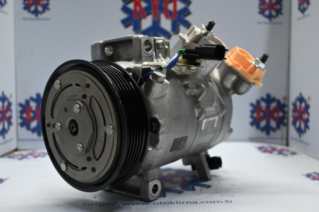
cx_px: 160
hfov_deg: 51.3
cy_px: 106
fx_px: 332
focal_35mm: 38
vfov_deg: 35.5
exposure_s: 1/125
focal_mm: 25
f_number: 4.2
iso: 1250
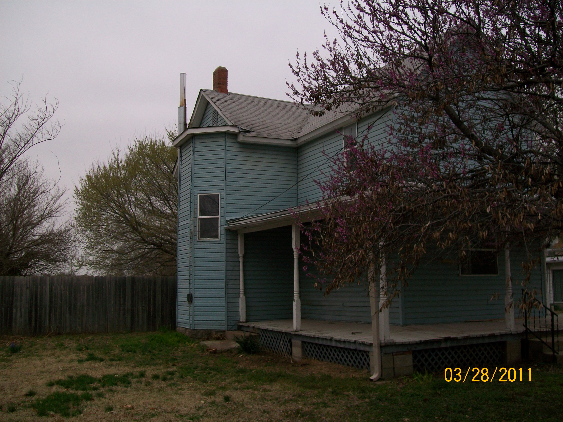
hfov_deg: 51.4
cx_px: 282
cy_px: 211
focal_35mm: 36
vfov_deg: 39.7
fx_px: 586
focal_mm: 6
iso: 64
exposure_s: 1/640
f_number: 2.7
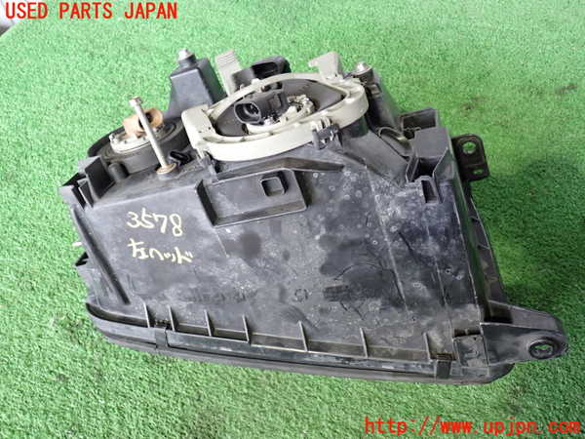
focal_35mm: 32
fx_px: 541
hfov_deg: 56.8
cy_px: 220
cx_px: 292
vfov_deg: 44.2
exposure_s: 1/30
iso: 640
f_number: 2.4
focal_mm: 5.79
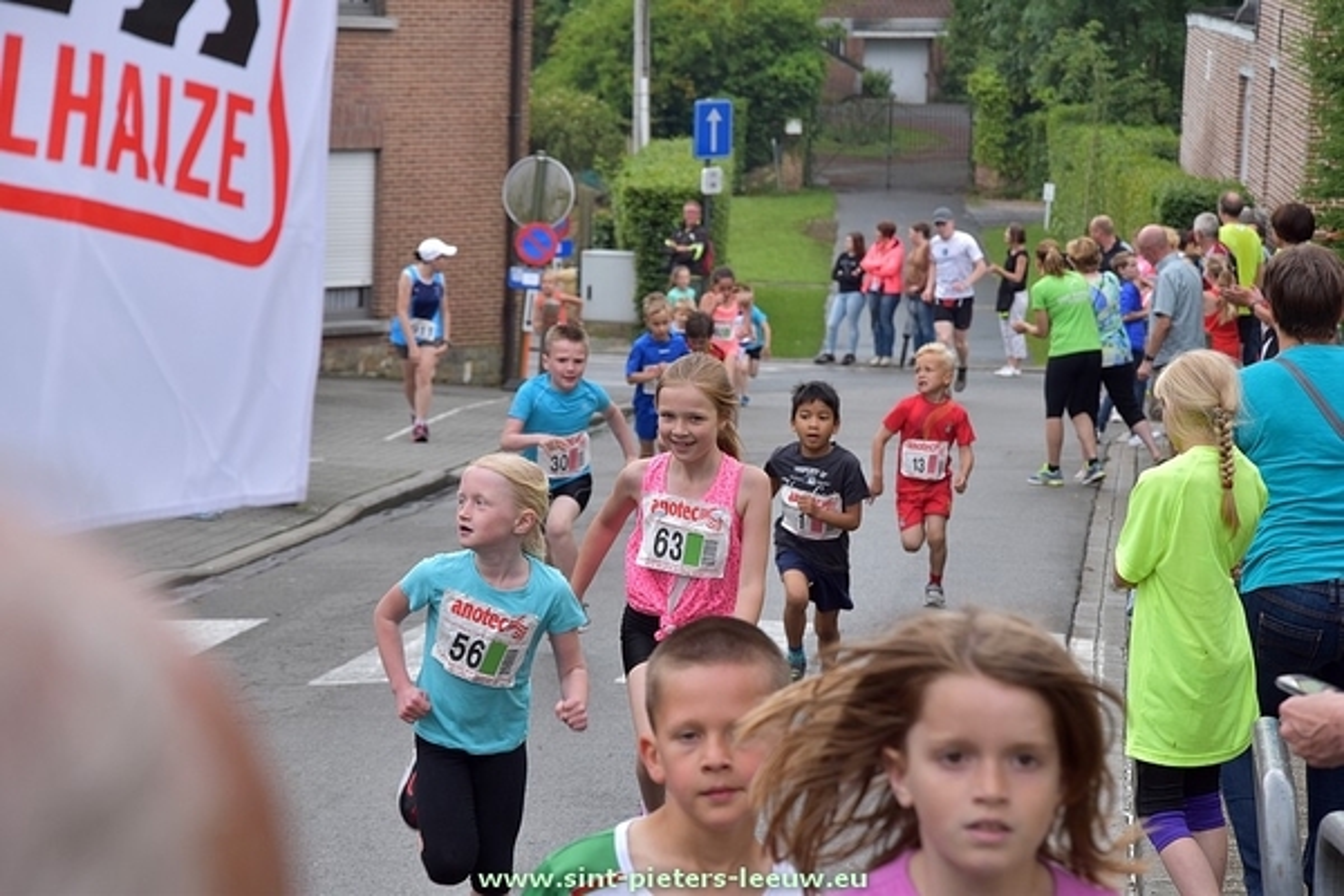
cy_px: 448
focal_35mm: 138
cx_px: 672
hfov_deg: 14.9
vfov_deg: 9.9
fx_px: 5152
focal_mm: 92
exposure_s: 1/250
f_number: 8
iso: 220
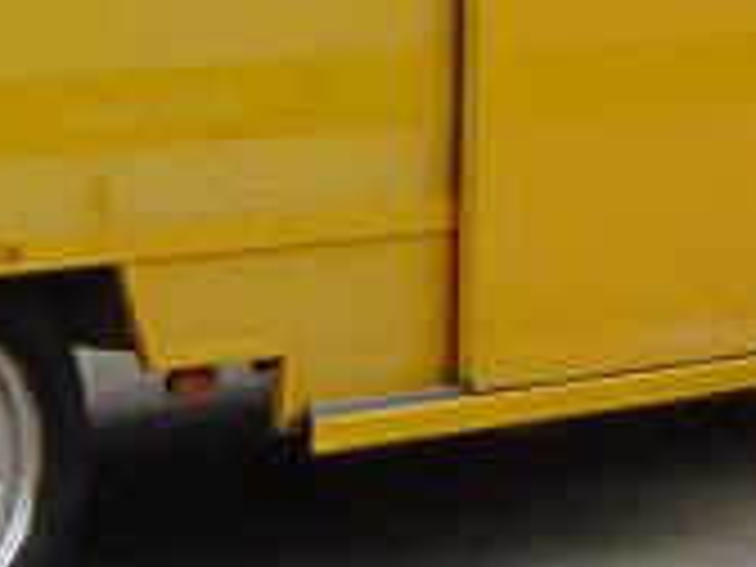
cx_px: -387
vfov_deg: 5.9
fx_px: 5460
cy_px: -117
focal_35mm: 250
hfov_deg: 7.8
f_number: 3.3
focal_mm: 7.6
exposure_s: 1/500
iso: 80
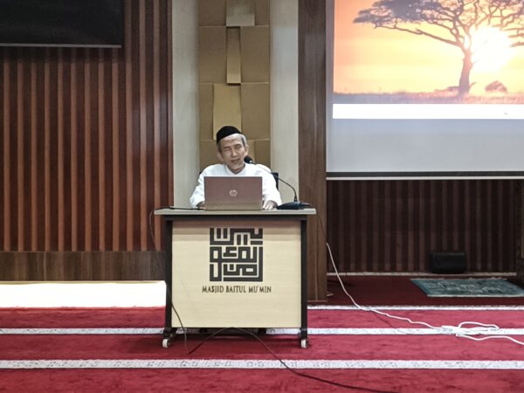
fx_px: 1135
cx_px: 262
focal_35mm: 75
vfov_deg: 19.6
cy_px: 196
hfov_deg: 26.0
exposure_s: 1/30
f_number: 1.7
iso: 2500
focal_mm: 4.7
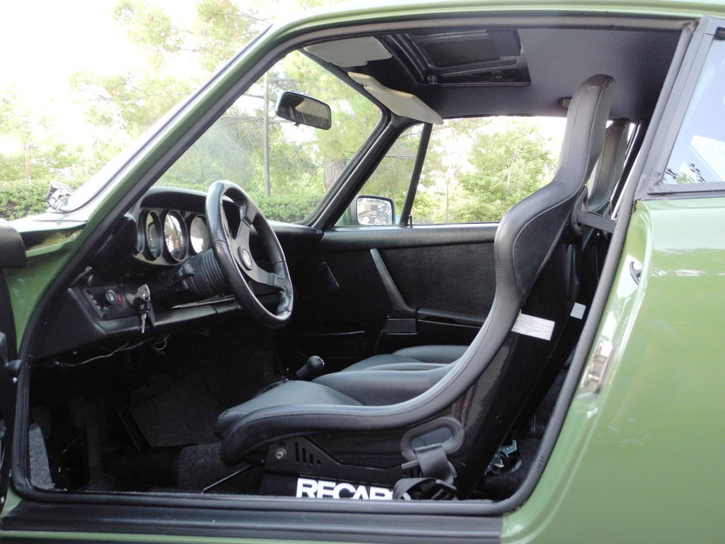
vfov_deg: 35.1
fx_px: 859
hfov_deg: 45.8
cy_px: 272
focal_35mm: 41
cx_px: 362
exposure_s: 1/6.7
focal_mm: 8.8
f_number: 3.2
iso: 400
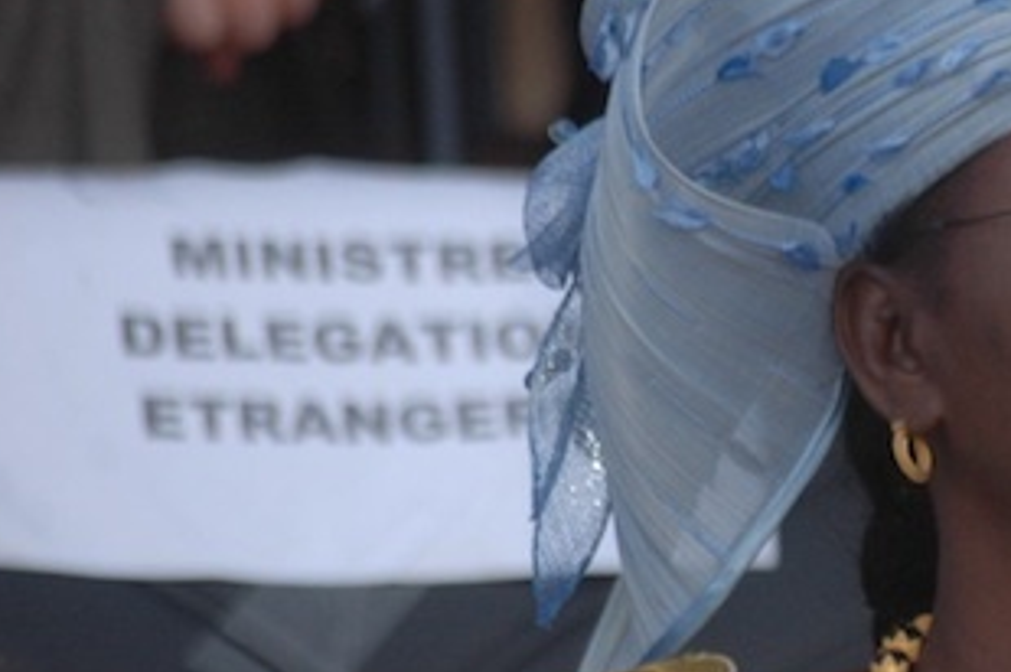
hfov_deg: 2.8
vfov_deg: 1.8
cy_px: 298
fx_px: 20928
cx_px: 1089
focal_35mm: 746
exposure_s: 1/500
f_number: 5.3
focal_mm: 220
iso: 320
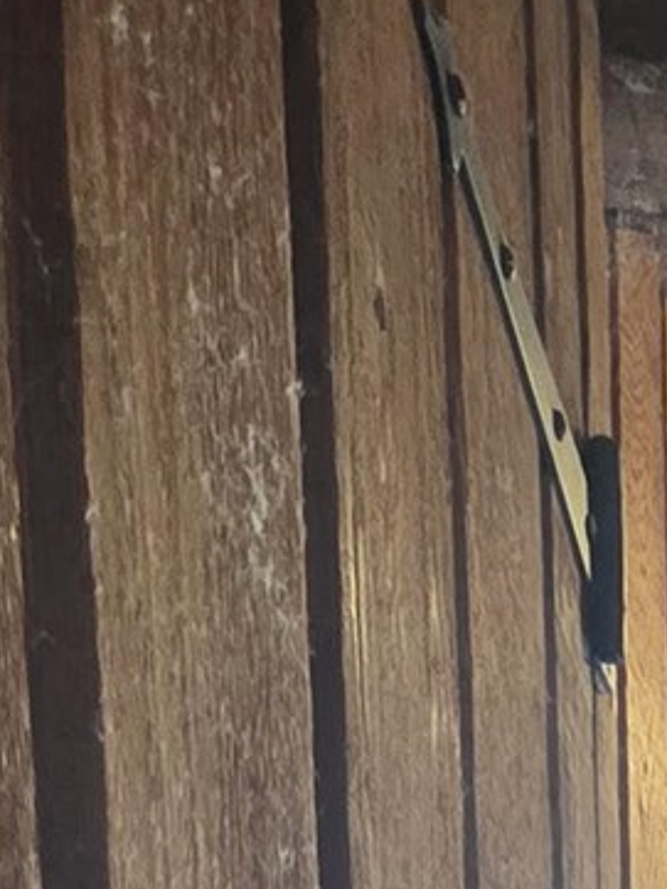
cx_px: 1432
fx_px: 2131
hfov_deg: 14.2
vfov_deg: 16.5
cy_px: 1879
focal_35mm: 83
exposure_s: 1/60
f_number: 1.9
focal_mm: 2.2
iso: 800
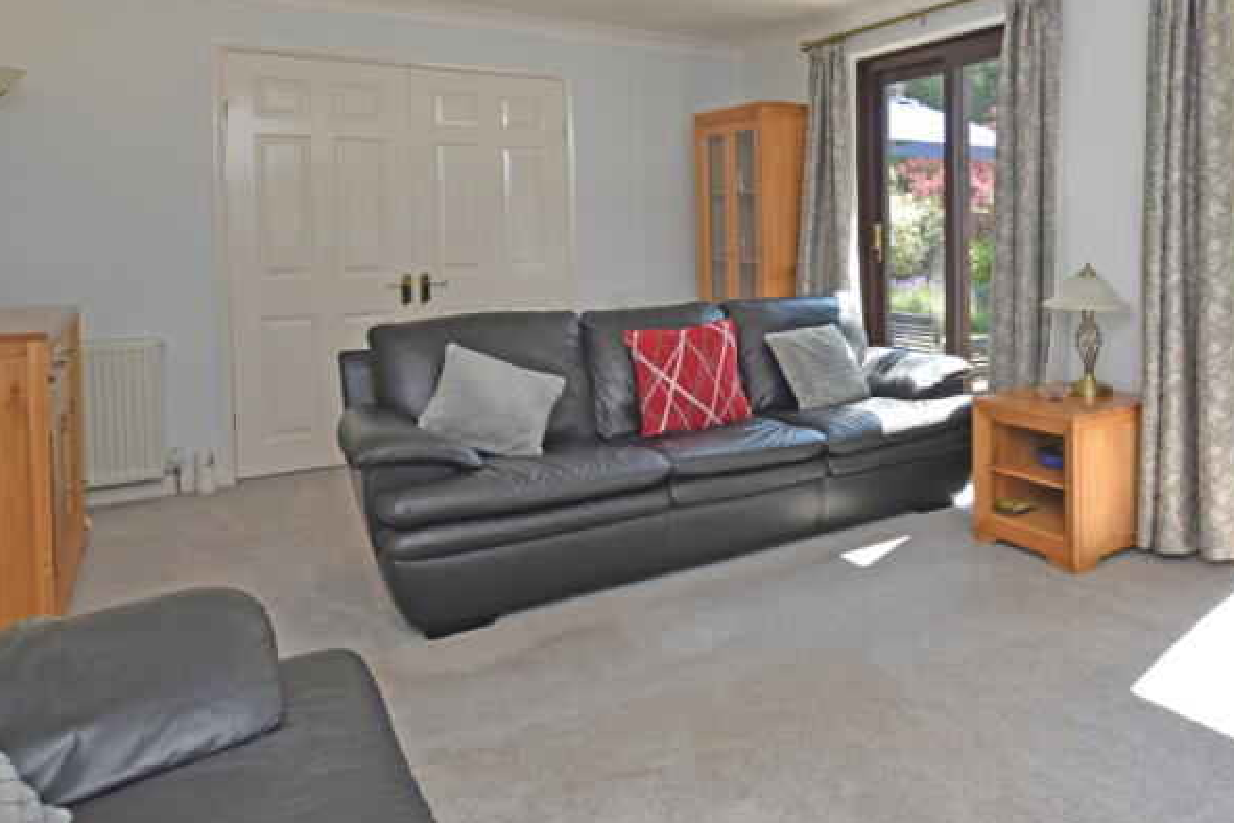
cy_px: 258
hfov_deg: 65.1
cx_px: 929
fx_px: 891
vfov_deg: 48.5
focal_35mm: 26
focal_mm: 10
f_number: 5
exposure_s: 1/200
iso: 250
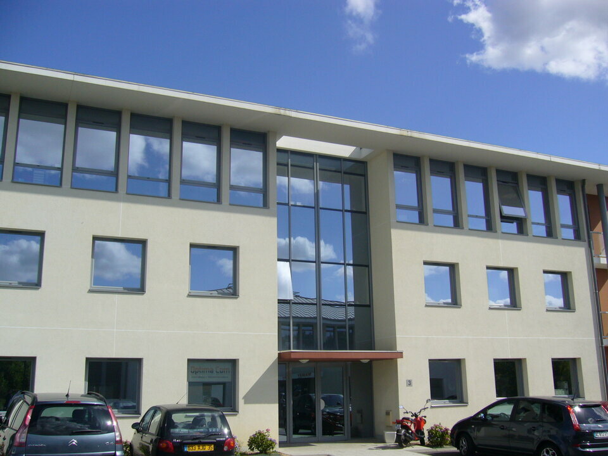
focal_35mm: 35
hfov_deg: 52.6
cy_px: 228
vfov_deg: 40.7
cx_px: 304
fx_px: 615
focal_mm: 5.8
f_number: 5.6
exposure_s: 1/500
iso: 80
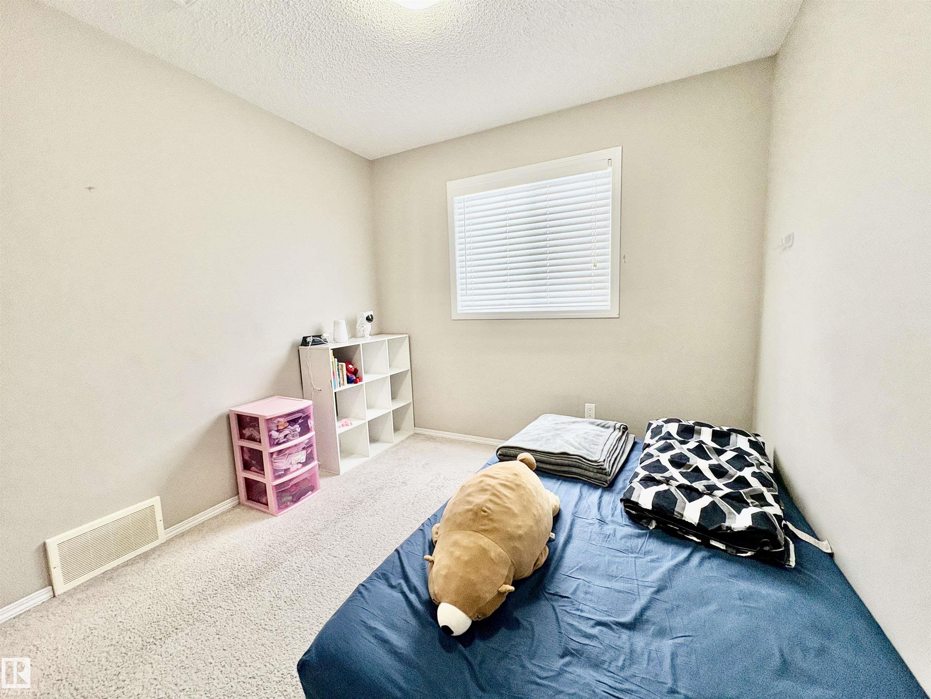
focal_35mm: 14
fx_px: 377
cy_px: 350
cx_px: 466
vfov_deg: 85.7
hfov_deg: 102.1
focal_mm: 2.22
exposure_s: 1/120
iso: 200
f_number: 2.2
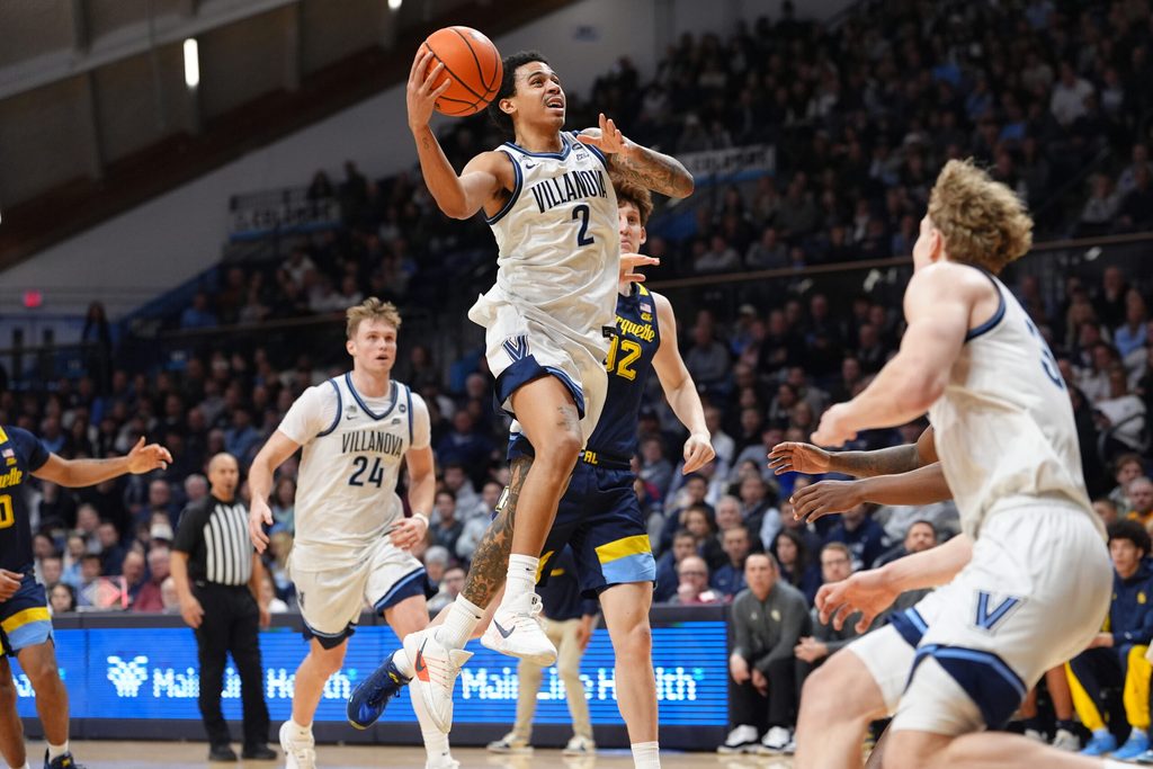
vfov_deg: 19.5
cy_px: 384
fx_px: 2242
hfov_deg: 28.8
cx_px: 576
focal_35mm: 70
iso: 2500
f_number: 2.2
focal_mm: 70
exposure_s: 1/2000
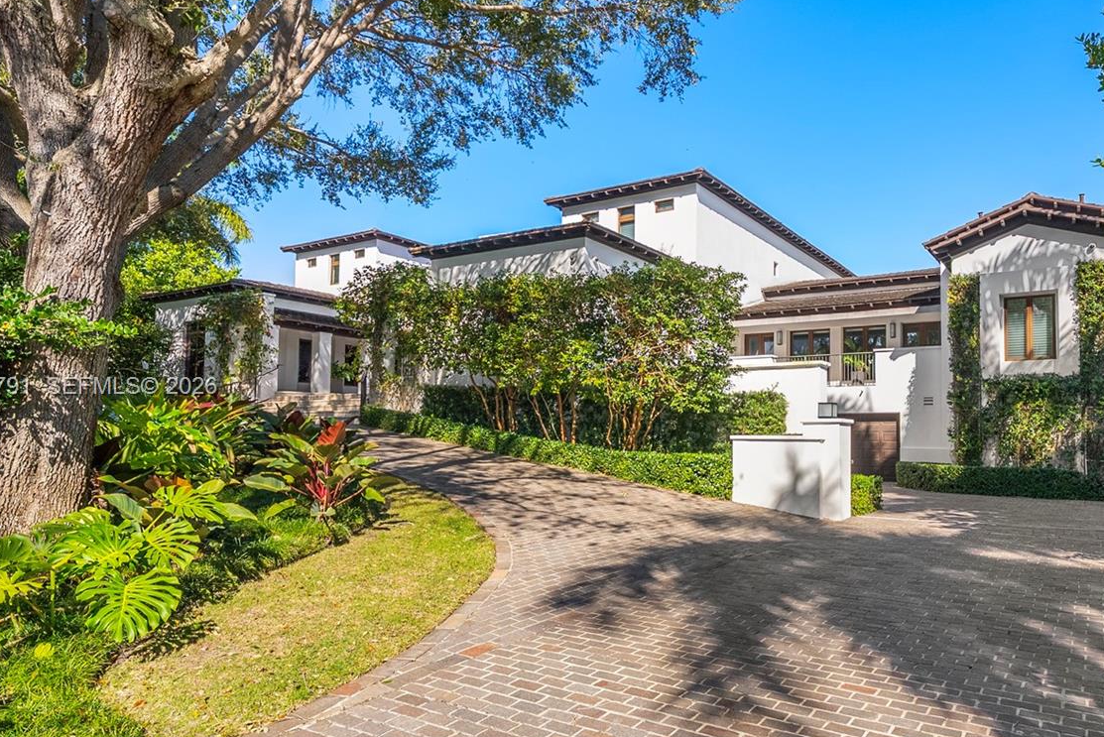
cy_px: 388
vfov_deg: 55.1
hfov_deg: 74.5
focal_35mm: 23
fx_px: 706
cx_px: 702
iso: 200
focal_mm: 16
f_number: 8
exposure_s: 1/400
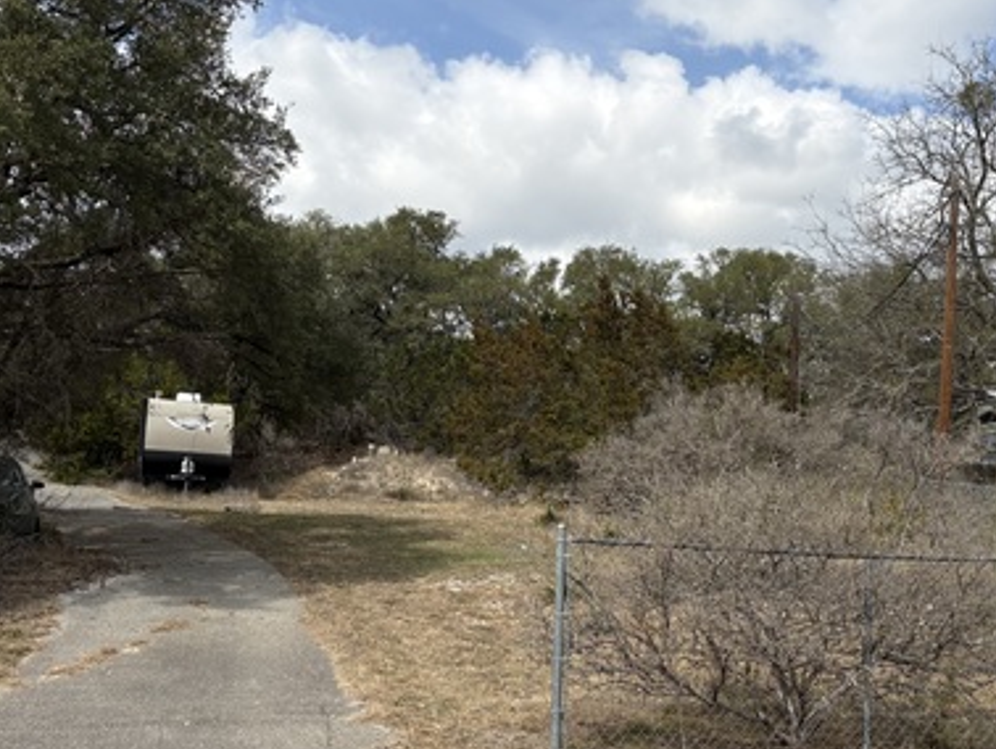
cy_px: 377
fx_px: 1267
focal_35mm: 44
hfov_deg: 42.8
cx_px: 588
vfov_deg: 32.9
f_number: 1.6
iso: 50
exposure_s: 1/4329
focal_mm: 5.96
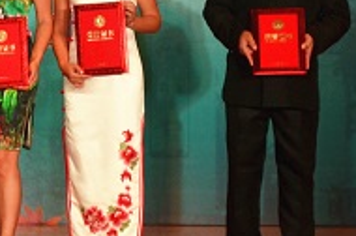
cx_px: -107
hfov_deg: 8.6
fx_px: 2340
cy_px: -70
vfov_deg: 5.7
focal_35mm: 237
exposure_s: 1/160
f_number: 6.3
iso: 800
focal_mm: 50
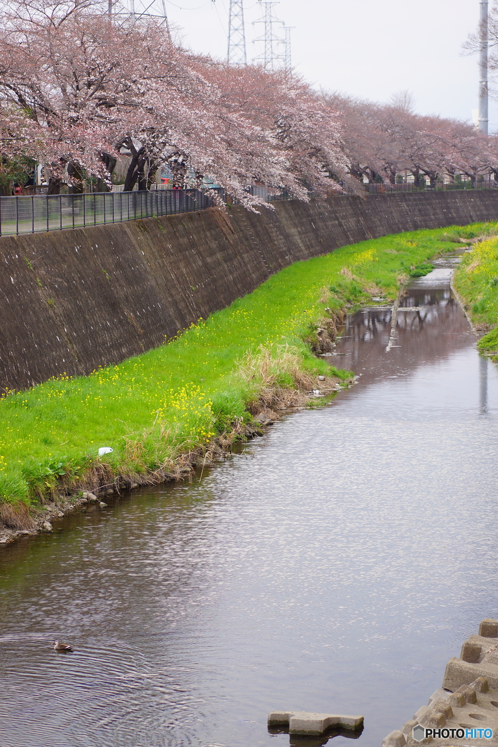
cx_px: 249
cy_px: 374
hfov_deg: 13.0
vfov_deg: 19.5
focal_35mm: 105
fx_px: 2179
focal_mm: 70
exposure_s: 1/60
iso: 100
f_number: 2.8
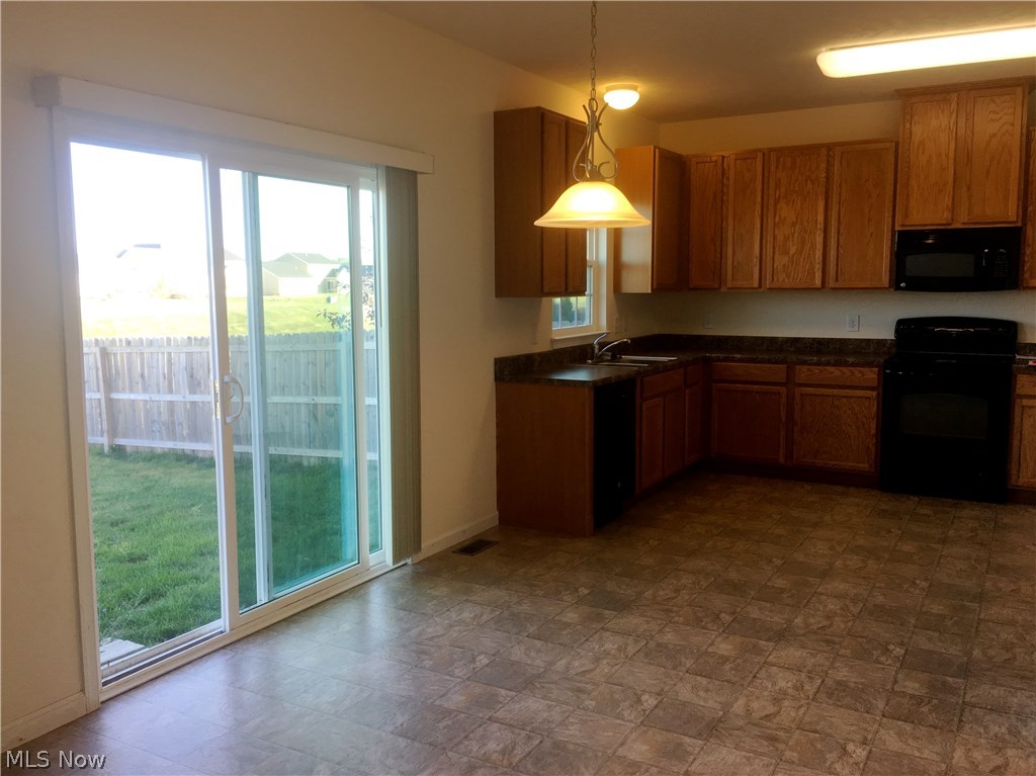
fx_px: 868
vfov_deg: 48.2
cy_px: 388
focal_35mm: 29
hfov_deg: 61.7
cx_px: 518
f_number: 2.2
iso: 25
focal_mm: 4.15
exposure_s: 1/60
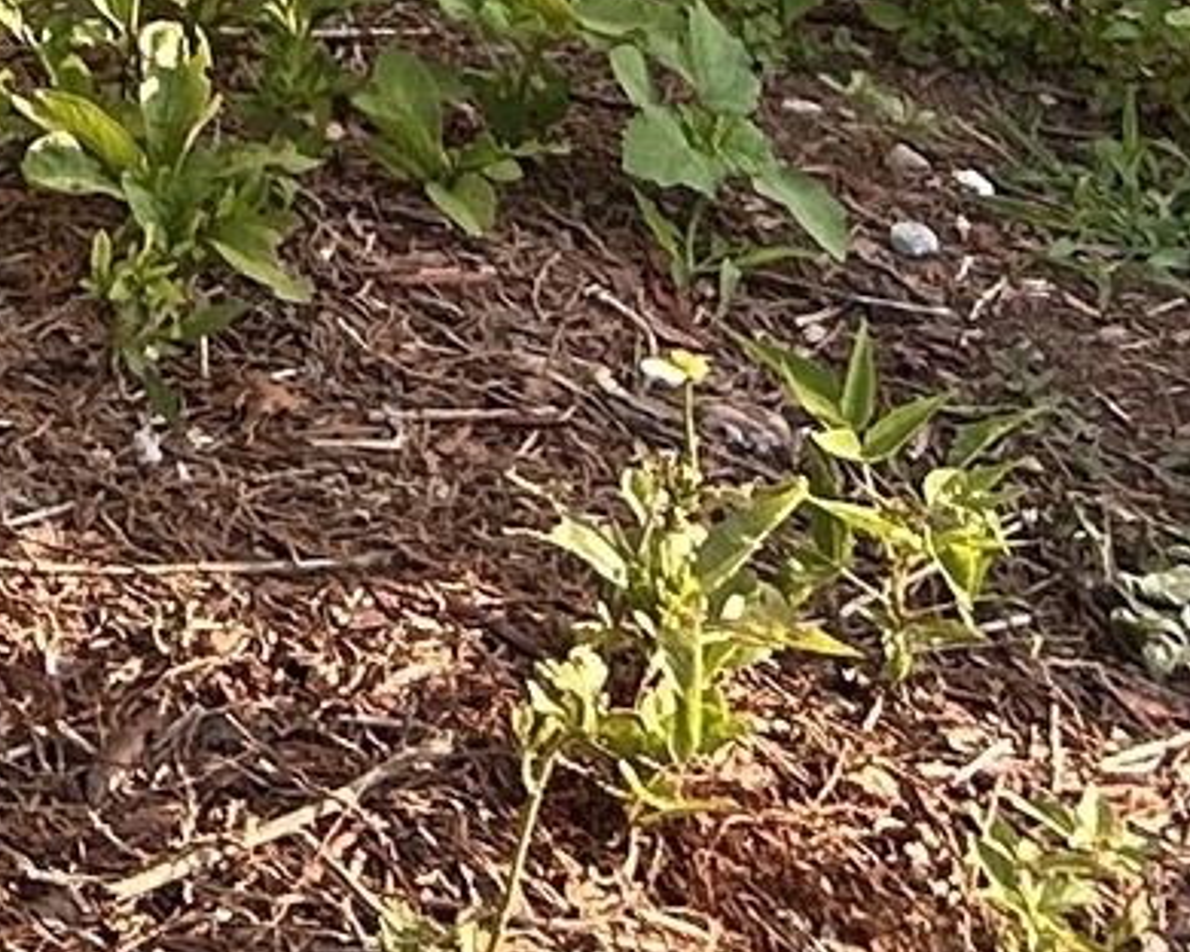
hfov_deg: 9.1
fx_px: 7044
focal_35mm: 200
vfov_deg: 6.6
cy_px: -2484
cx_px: -1221
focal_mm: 5.7
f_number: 1.5
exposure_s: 1/957
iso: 50
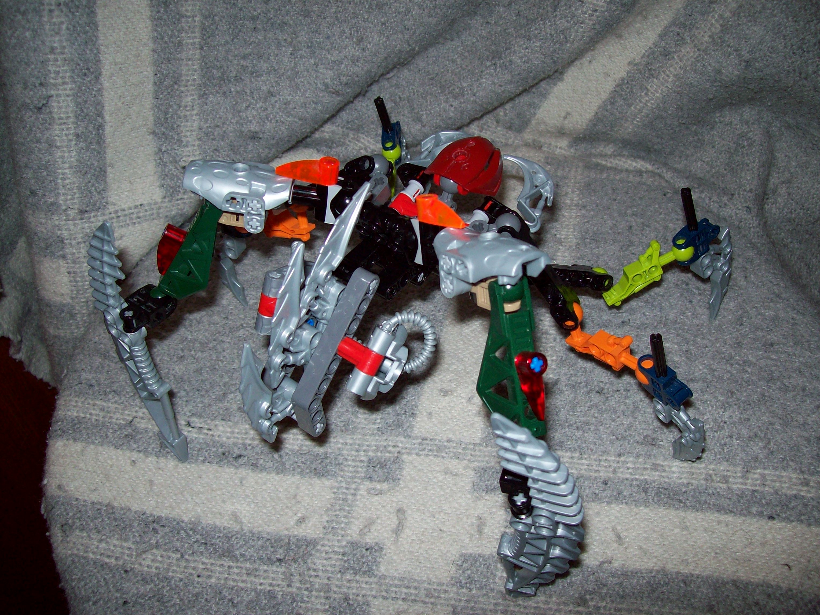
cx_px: 410
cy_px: 308
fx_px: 853
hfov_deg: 51.4
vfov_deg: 39.7
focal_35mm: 36
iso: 80
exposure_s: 1/64
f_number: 2.7
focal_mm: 6
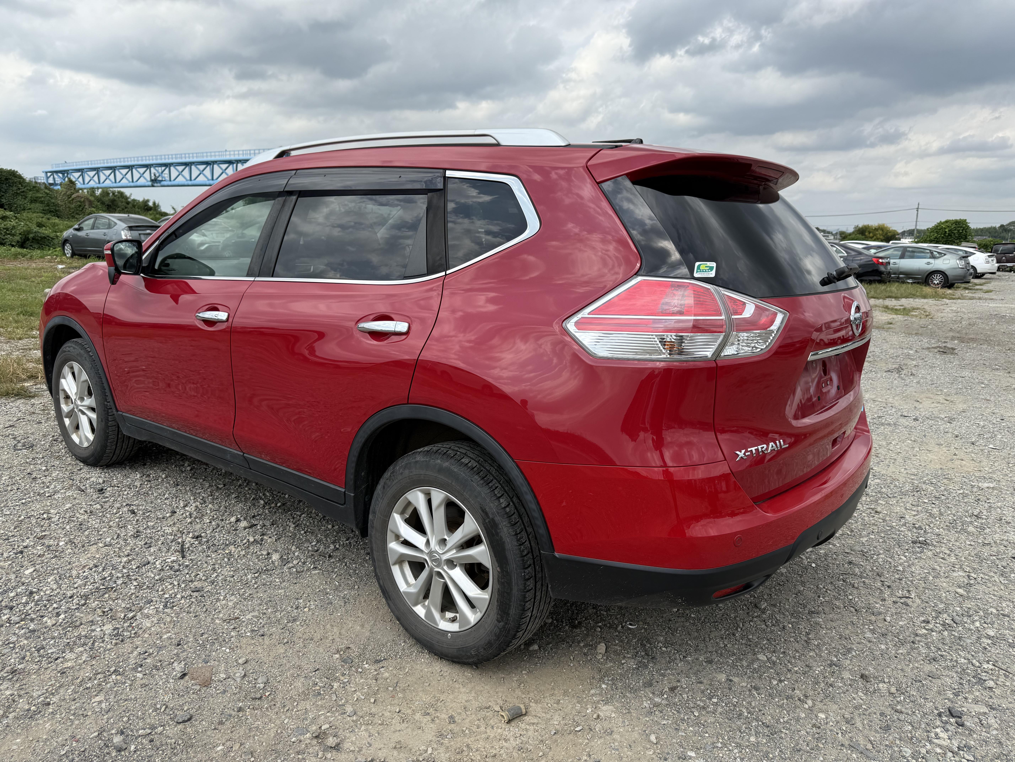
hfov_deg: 71.6
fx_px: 704
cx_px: 508
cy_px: 381
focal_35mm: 24
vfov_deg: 56.8
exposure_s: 1/3425
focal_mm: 6.76
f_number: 1.78
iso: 80
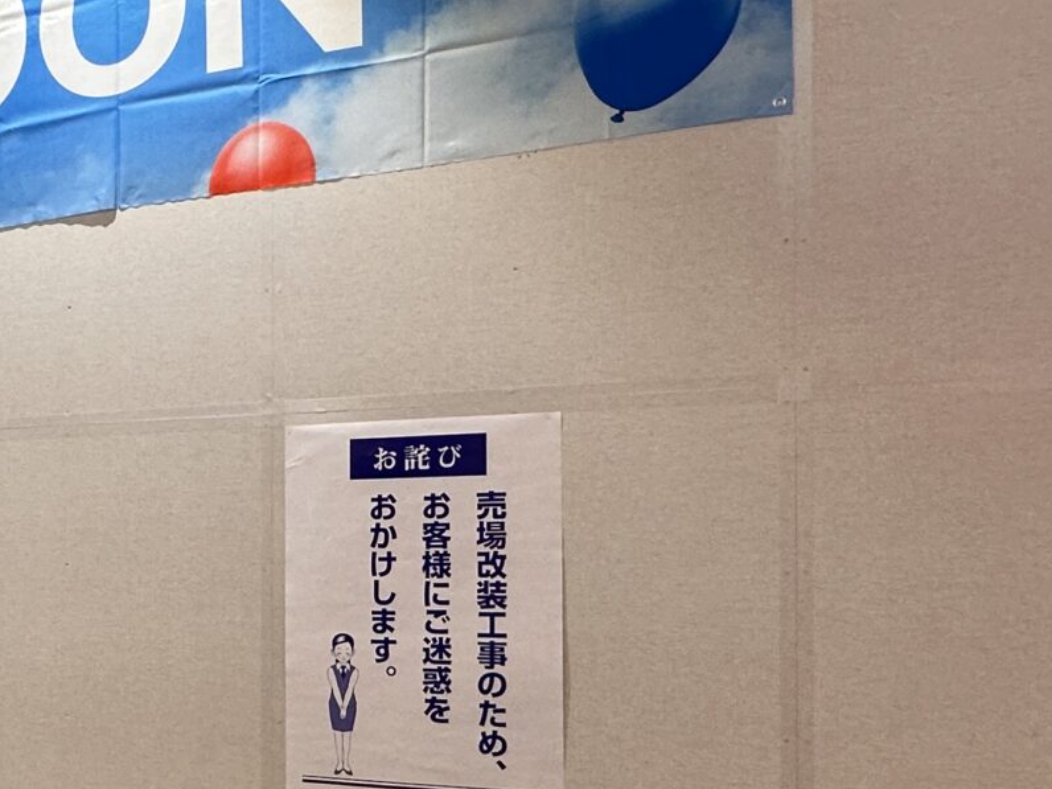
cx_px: 62
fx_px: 1368
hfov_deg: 38.5
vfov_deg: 31.8
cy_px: 548
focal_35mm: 45
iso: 160
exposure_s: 1/120
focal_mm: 2.22
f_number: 2.2
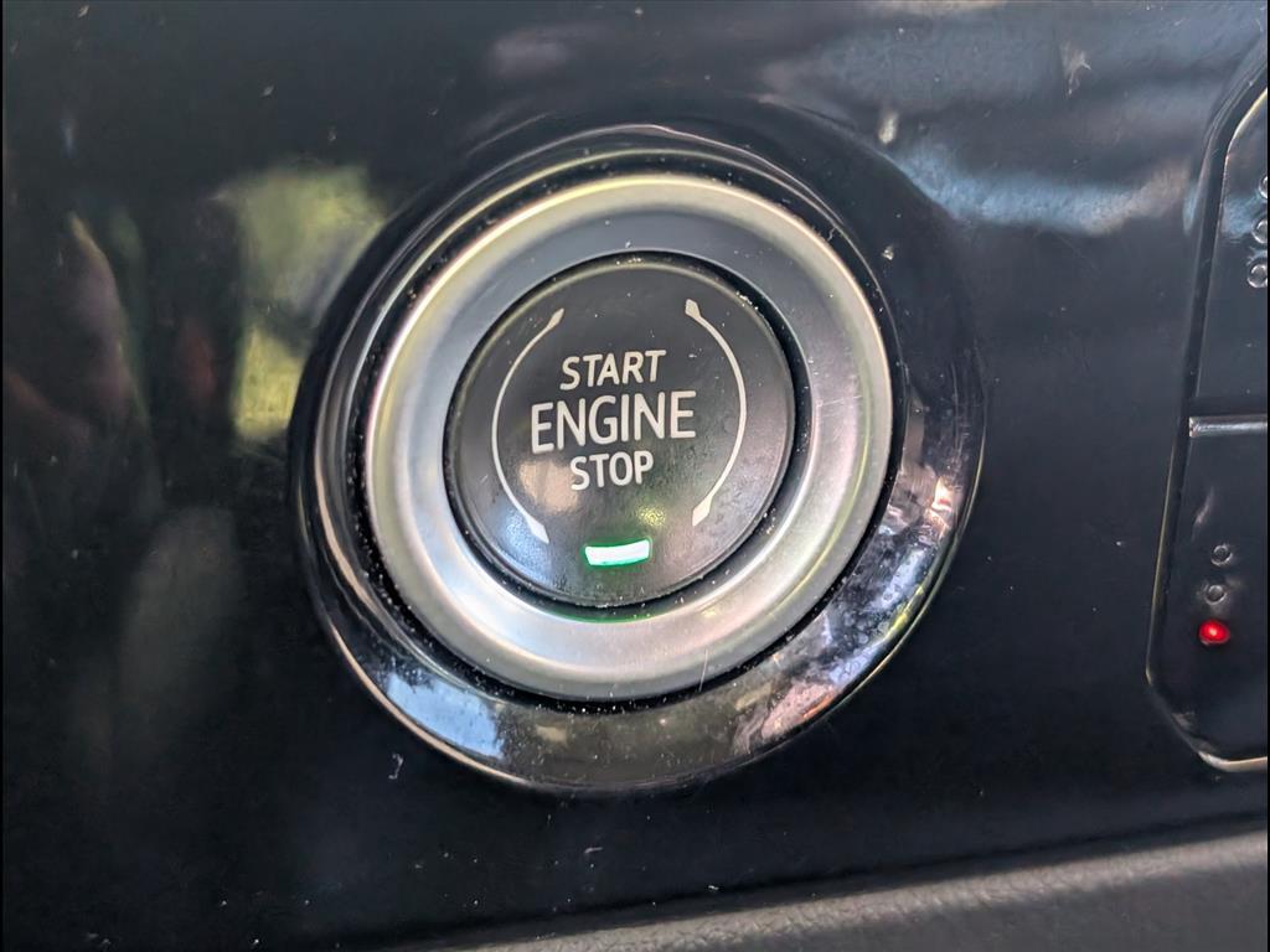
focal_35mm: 49
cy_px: 476
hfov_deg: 38.9
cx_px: 635
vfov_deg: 29.7
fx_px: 1798
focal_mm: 6.9
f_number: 1.68
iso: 457
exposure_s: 1/185
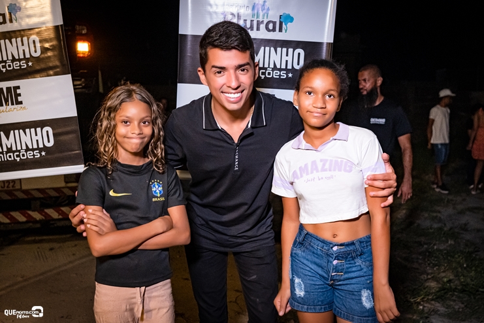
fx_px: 484
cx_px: 242
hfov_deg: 53.1
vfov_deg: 36.9
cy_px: 162
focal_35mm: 36
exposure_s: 1/320
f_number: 2.8
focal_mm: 24
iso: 2500
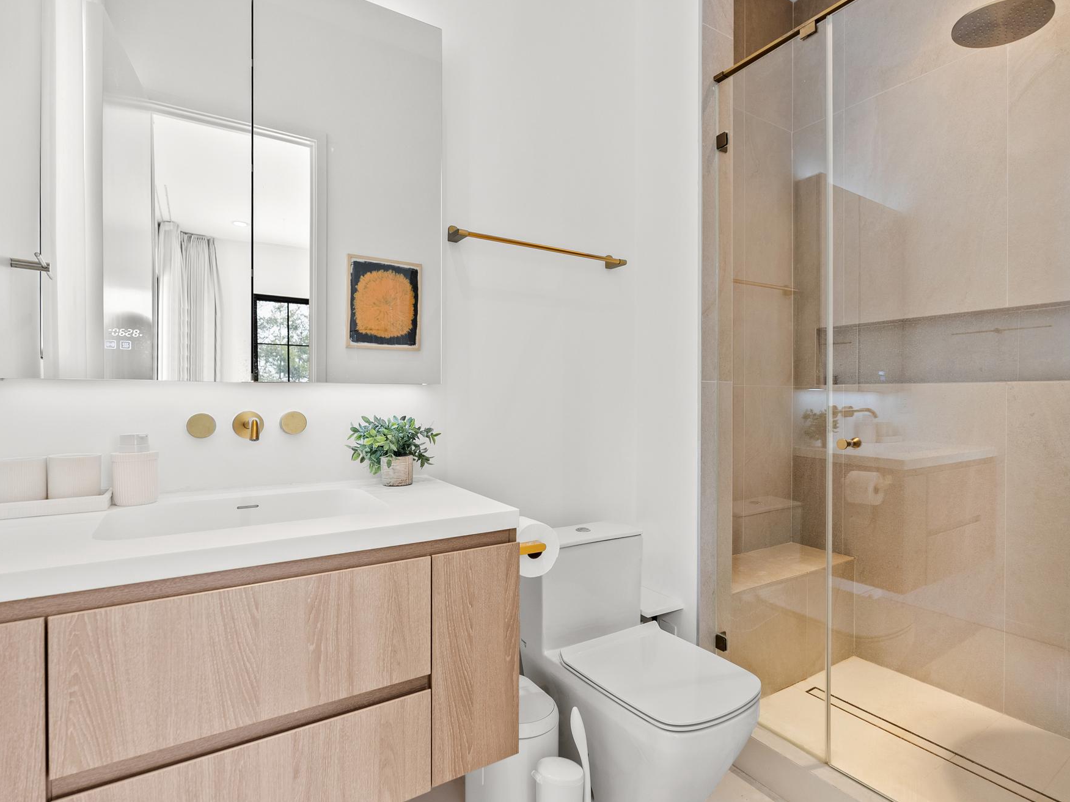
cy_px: 386
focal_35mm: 19
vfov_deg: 69.9
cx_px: 585
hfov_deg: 85.8
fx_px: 574
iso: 400
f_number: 4.5
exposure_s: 1/25
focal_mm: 16.5
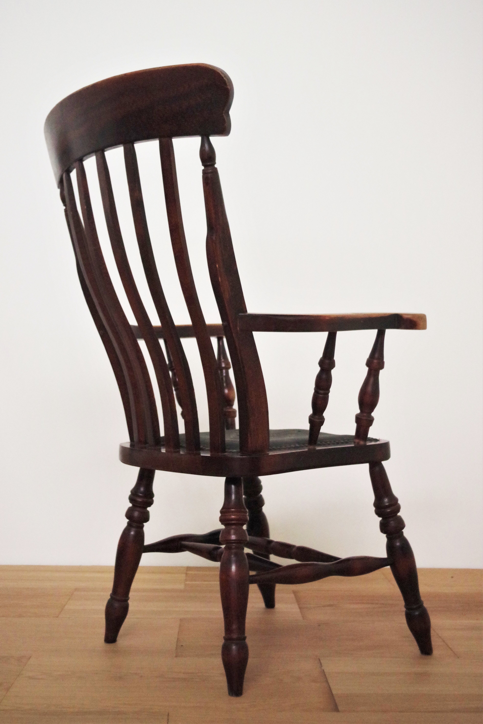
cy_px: 362
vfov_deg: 42.7
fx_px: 926
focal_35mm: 46
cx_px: 242
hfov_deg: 29.2
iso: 3200
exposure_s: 1/125
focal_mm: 30.63
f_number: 4
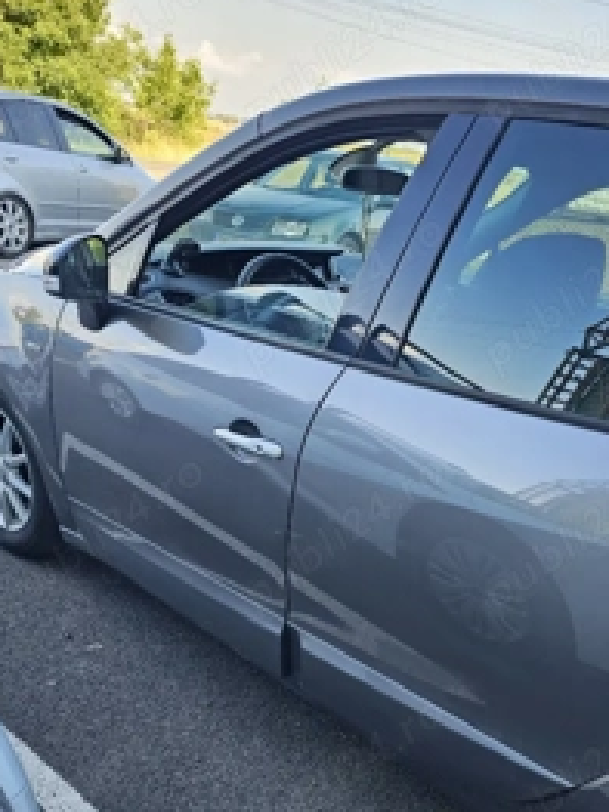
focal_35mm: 35
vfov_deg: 51.2
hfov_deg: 40.2
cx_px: 405
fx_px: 822
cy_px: 571
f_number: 1.7
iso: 16
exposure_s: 1/100
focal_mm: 6.3
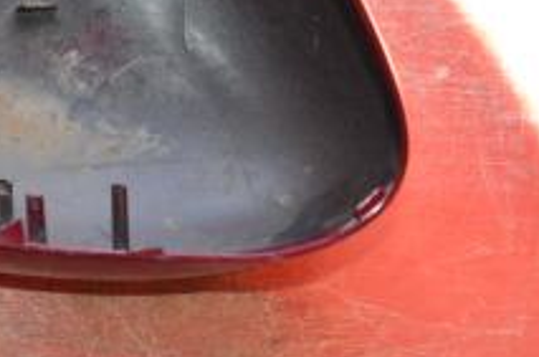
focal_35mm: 134
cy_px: 28
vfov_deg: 10.1
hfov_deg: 15.0
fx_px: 2002
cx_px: -35
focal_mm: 38
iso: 400
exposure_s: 1/125
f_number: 4.5
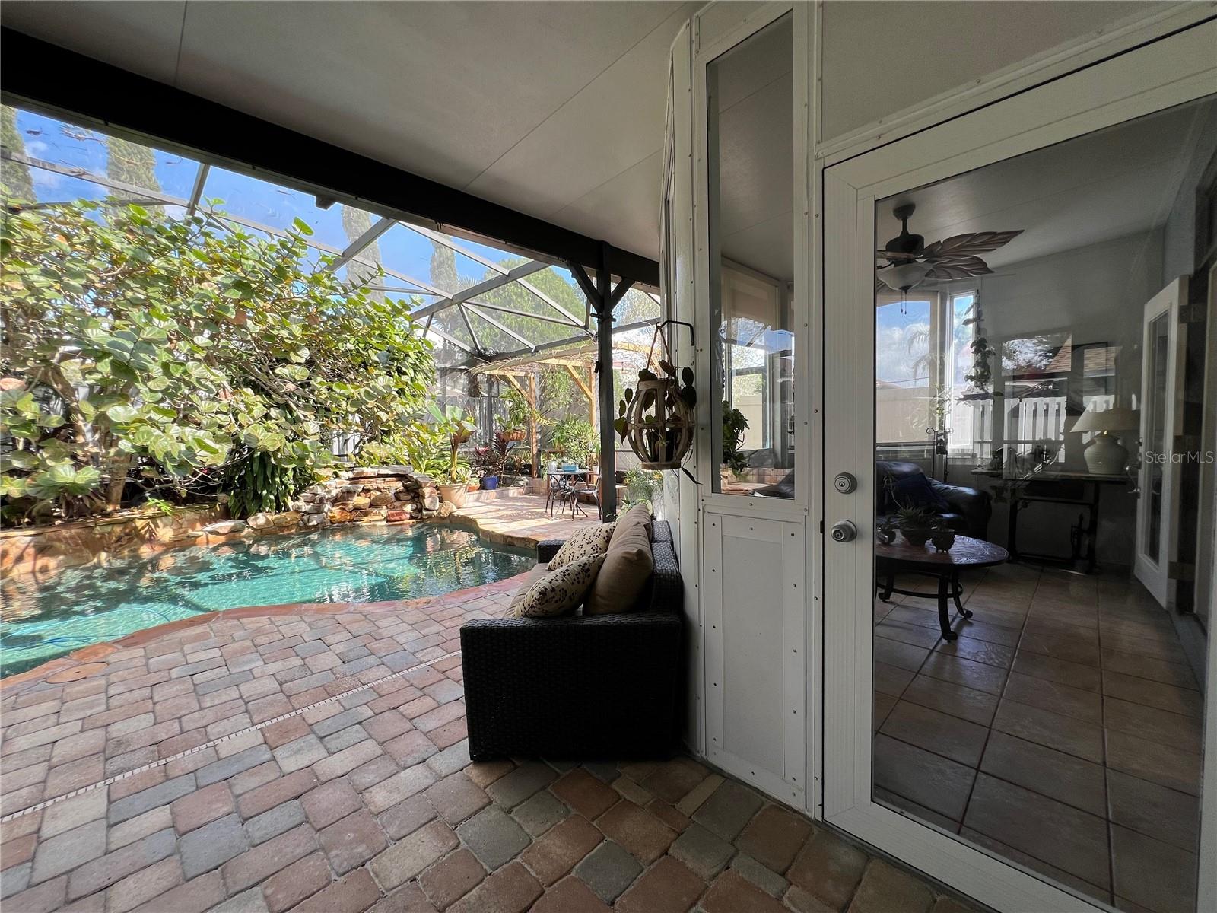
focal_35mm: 13
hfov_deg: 106.2
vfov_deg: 89.9
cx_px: 608
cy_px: 456
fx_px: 457
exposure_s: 1/125
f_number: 1.8
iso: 32
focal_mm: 1.57
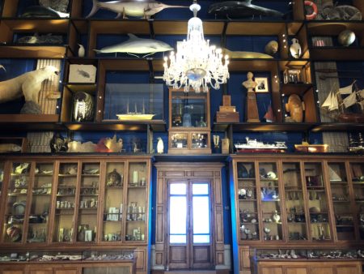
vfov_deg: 49.8
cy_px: 137
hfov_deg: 63.4
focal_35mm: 28
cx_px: 182
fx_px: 295
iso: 100
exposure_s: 1/17
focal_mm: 4
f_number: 1.8
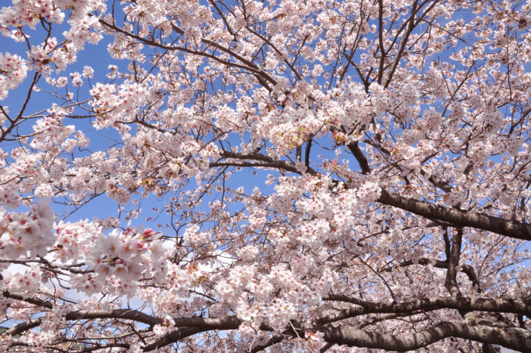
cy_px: 176
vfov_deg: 47.8
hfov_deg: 67.4
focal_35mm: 27
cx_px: 266
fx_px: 398
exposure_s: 1/80
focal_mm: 18
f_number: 20
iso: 200
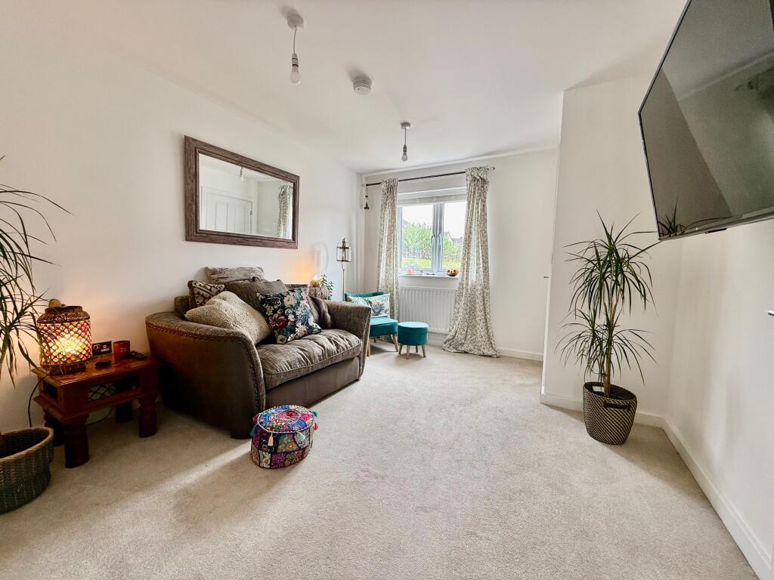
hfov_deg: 102.1
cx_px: 387
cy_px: 290
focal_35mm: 14
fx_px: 313
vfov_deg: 85.7
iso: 80
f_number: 2.2
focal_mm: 2.22
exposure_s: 1/100
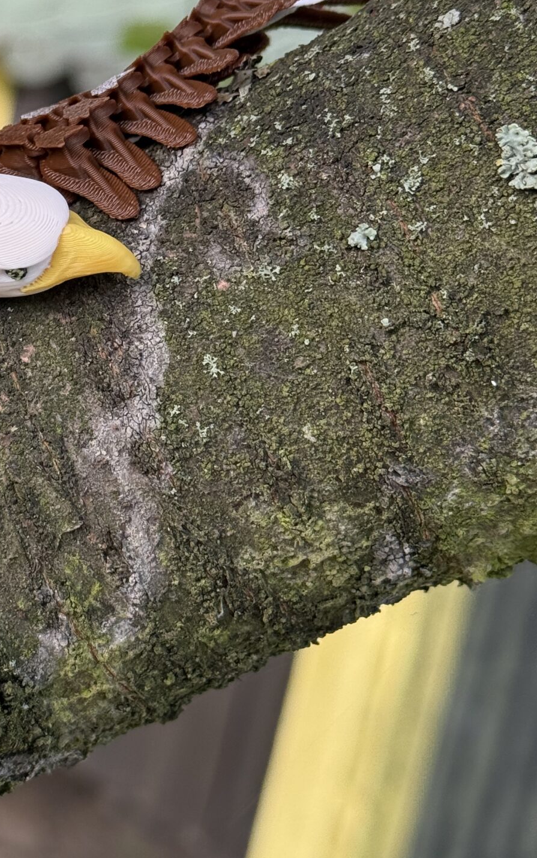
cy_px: 333
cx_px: -38
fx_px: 2130
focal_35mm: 91
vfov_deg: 22.7
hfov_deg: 14.1
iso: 64
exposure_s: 1/305
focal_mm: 6.76
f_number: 1.78
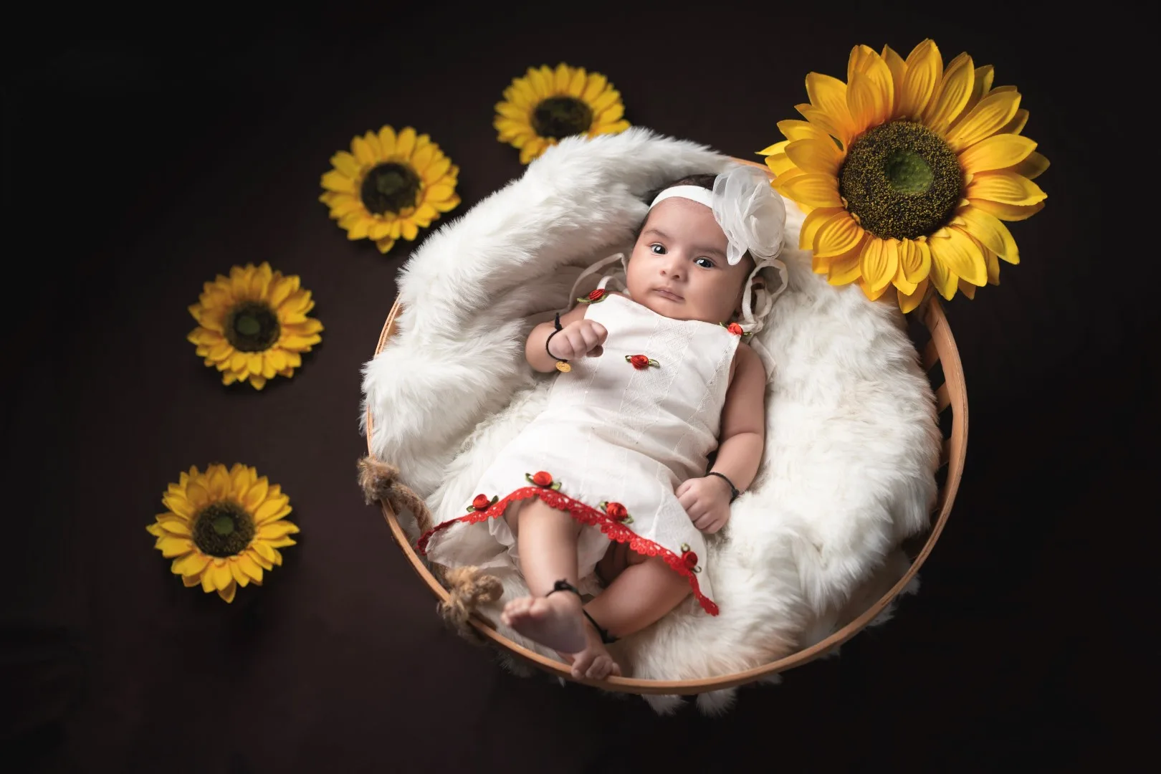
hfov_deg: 54.4
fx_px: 1129
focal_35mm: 35
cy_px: 387
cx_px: 580
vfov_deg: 37.9
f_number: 2.2
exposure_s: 1/200
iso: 250
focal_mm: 35
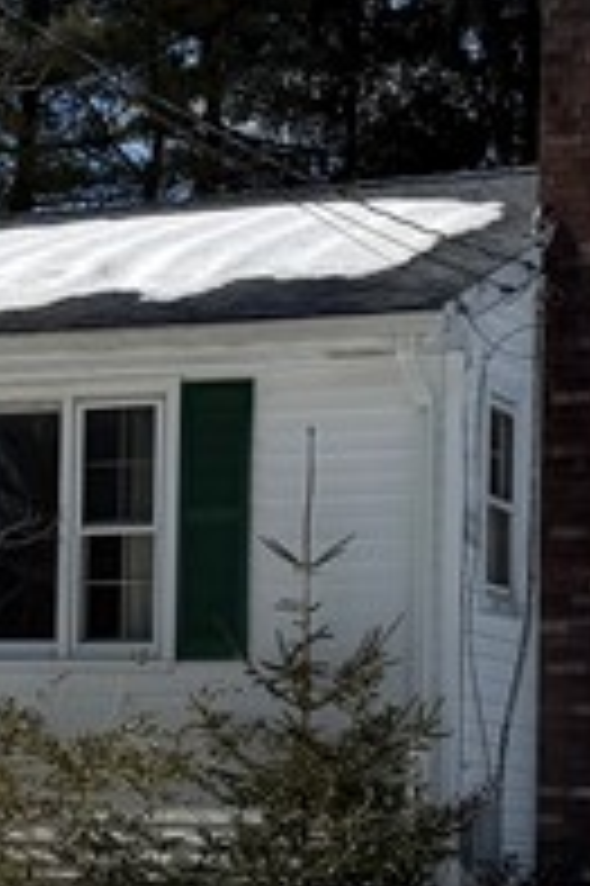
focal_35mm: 130
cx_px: -50
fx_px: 3201
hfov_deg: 10.4
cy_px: 603
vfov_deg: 15.7
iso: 80
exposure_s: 1/9091
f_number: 1.78
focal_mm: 6.76
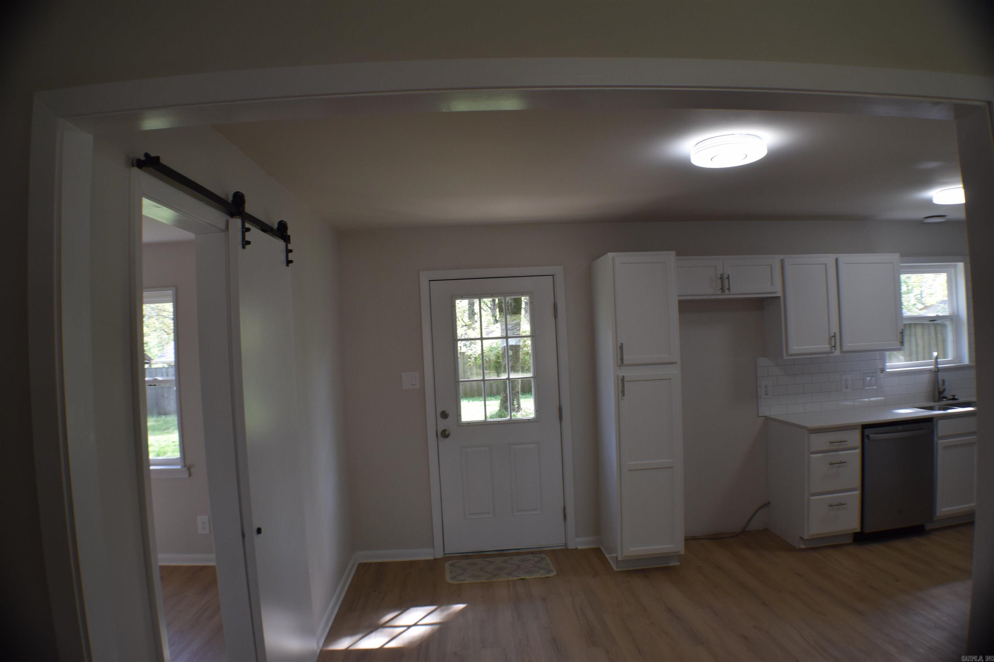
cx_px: 497
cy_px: 331
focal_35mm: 32
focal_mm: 21
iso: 400
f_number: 5.6
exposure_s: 1/125
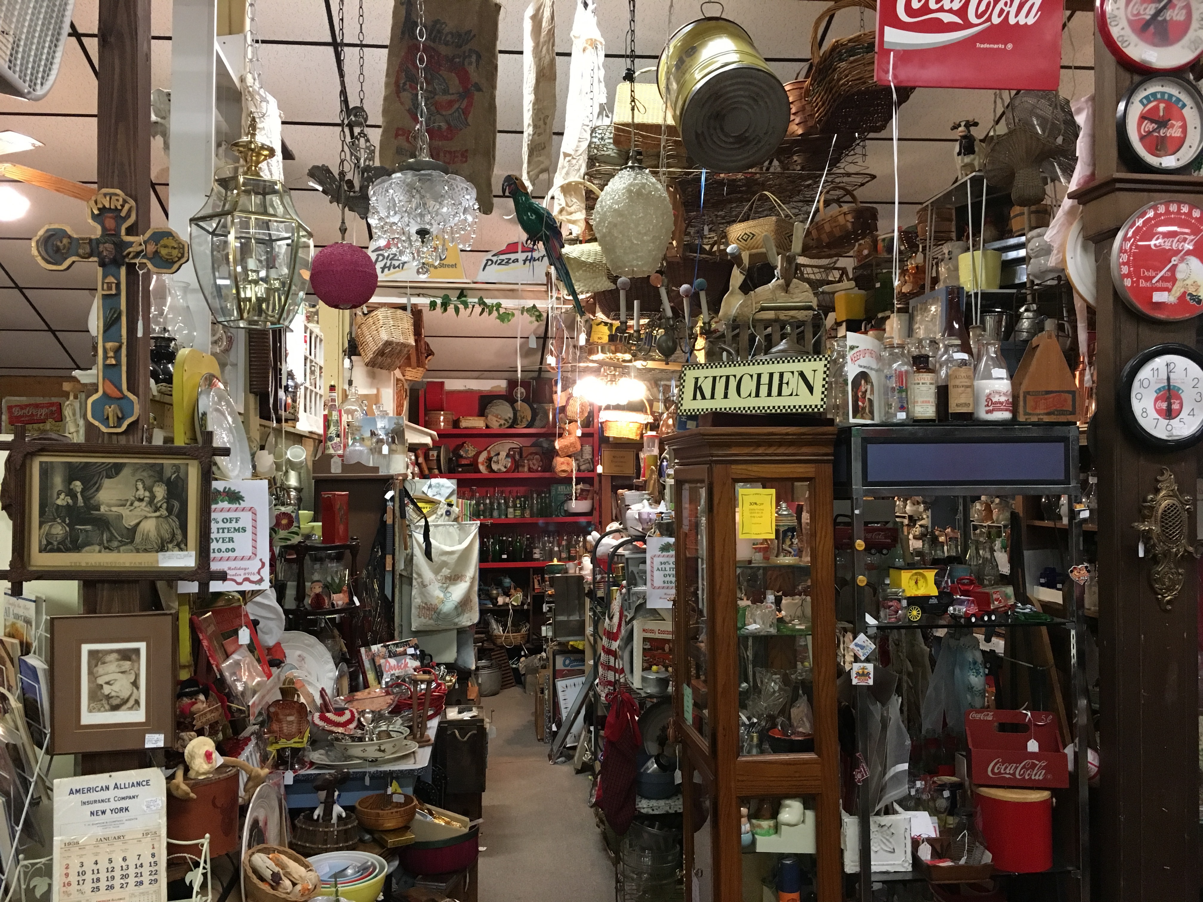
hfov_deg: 61.7
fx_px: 1008
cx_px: 602
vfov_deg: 48.2
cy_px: 451
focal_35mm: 29
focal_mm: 4.15
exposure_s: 1/15
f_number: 2.2
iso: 200
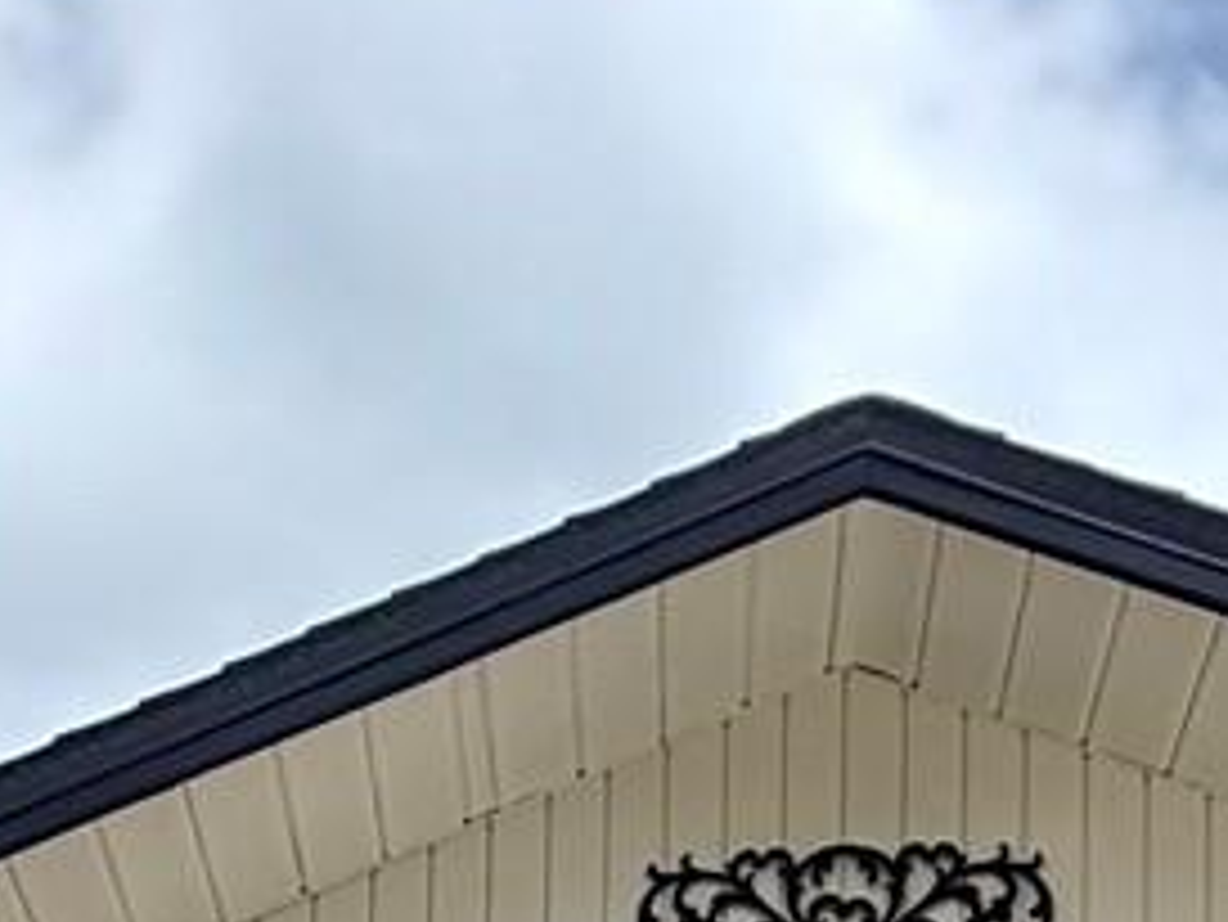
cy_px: 1988
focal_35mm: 82
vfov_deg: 14.2
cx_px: 319
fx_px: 2910
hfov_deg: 23.6
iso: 64
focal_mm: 2.22
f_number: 2.2
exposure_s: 1/1339
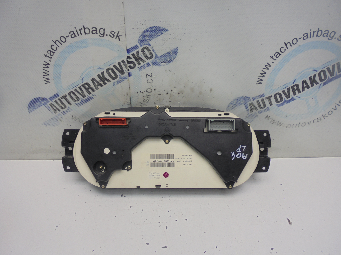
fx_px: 256
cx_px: 170
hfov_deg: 67.3
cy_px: 128
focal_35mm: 26
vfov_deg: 53.1
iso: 100
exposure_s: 1/40
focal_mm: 4.6
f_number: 3.5
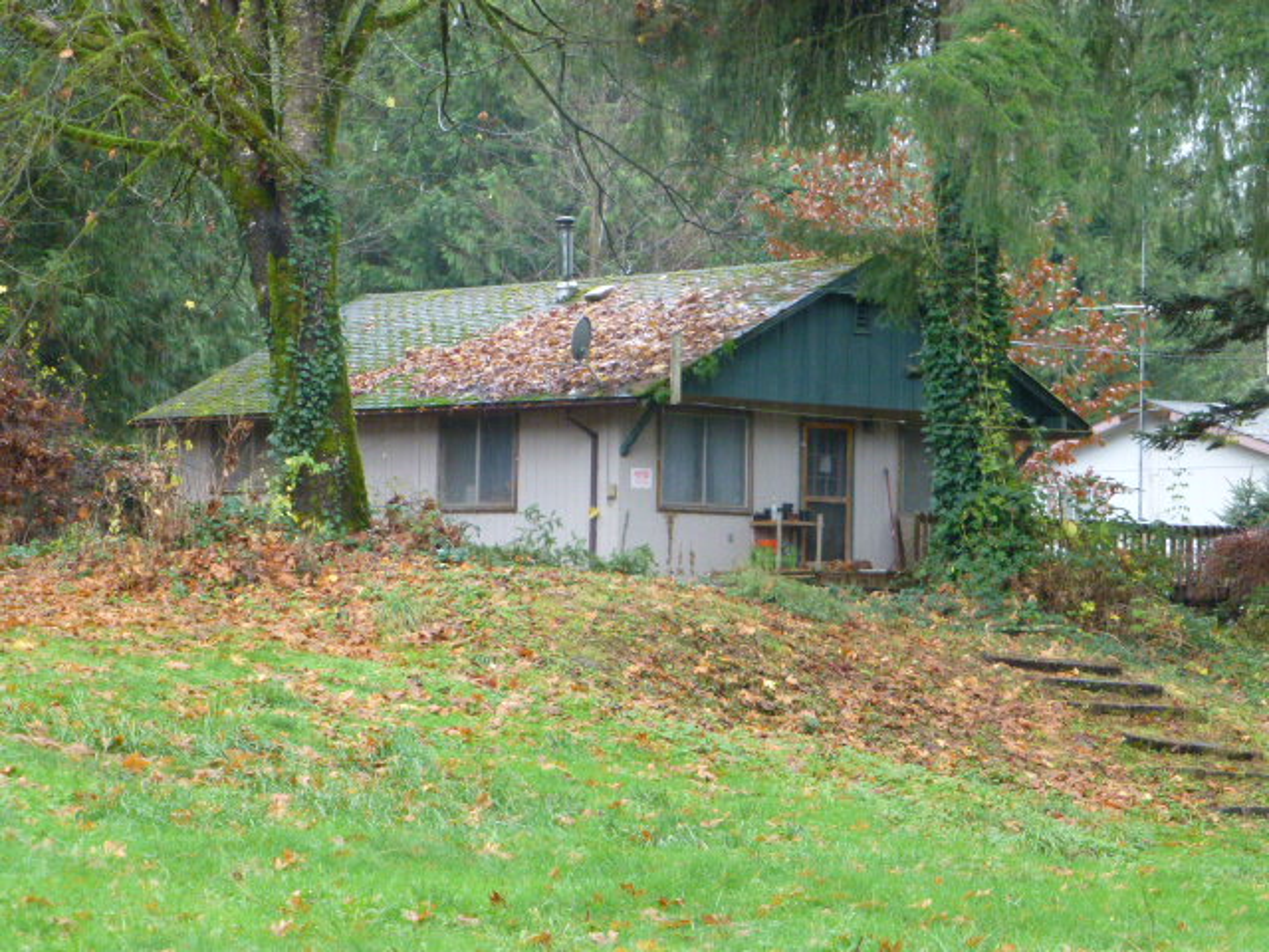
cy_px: 476
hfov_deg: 19.3
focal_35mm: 102
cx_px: 634
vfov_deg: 14.5
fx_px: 3739
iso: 800
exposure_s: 1/40
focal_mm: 18.2
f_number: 5.3
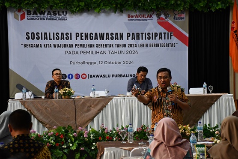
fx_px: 615
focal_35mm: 93
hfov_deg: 21.9
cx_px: 119
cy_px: 80
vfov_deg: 14.7
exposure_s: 1/125
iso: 4000
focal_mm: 62
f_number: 5
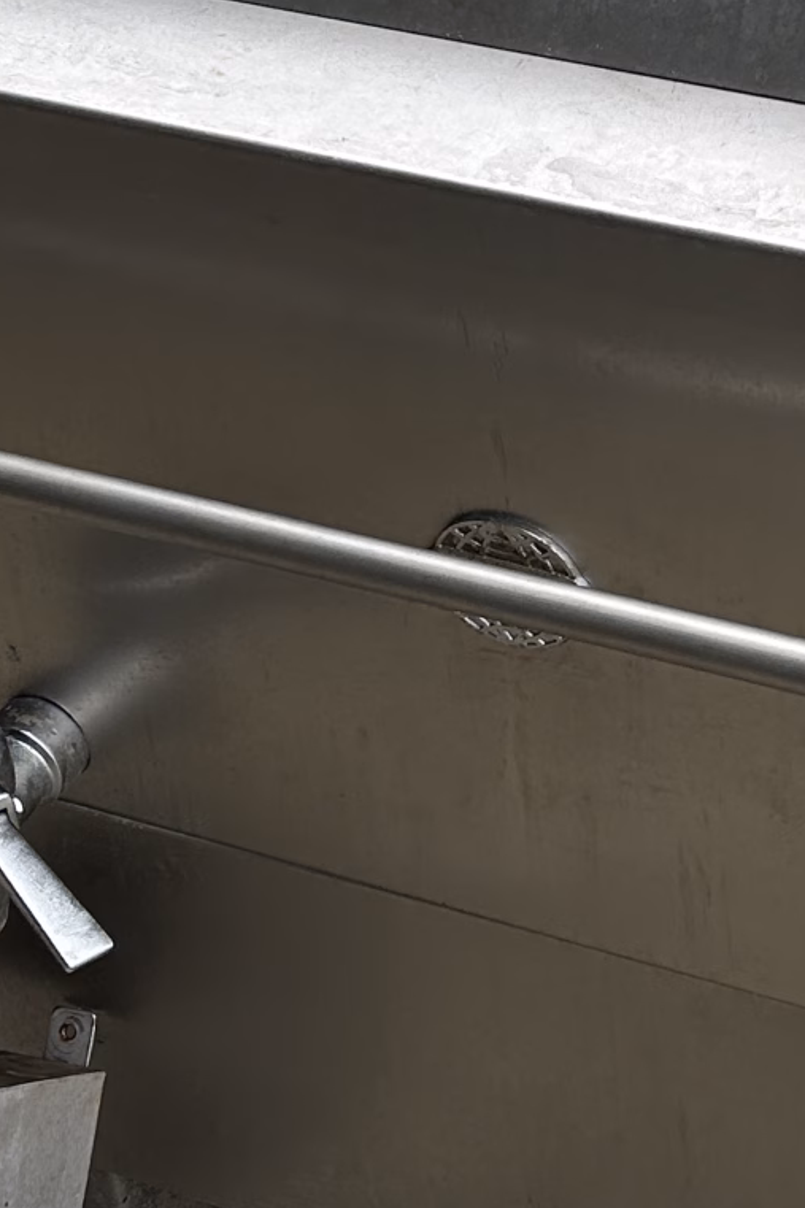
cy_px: 559
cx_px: 768
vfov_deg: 22.4
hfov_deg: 14.8
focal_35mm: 91
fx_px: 3053
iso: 50
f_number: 1.5
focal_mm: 5.7
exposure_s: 1/1038
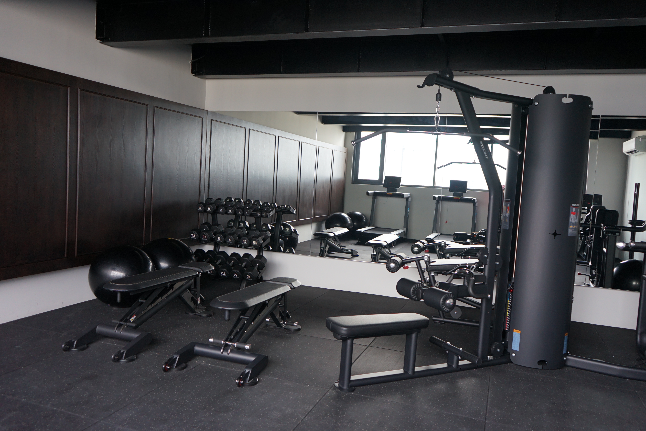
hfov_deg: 65.5
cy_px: 216
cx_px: 323
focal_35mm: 28
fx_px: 502
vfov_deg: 46.4
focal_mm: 28
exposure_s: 1/160
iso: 640
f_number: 4
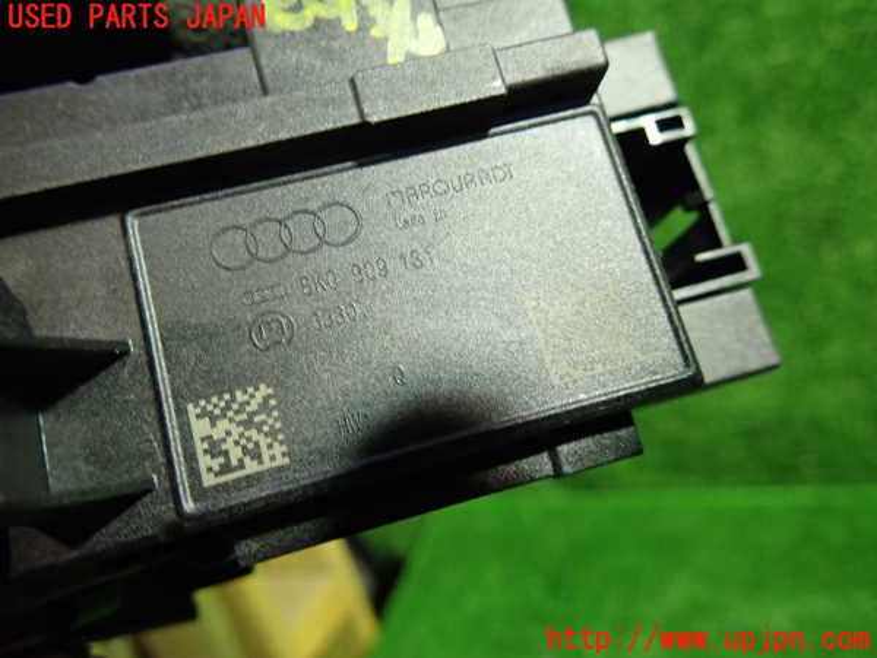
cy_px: 329
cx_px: 438
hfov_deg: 69.4
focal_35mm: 25
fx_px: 633
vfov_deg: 54.9
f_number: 2
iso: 400
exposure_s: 1/30
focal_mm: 4.5
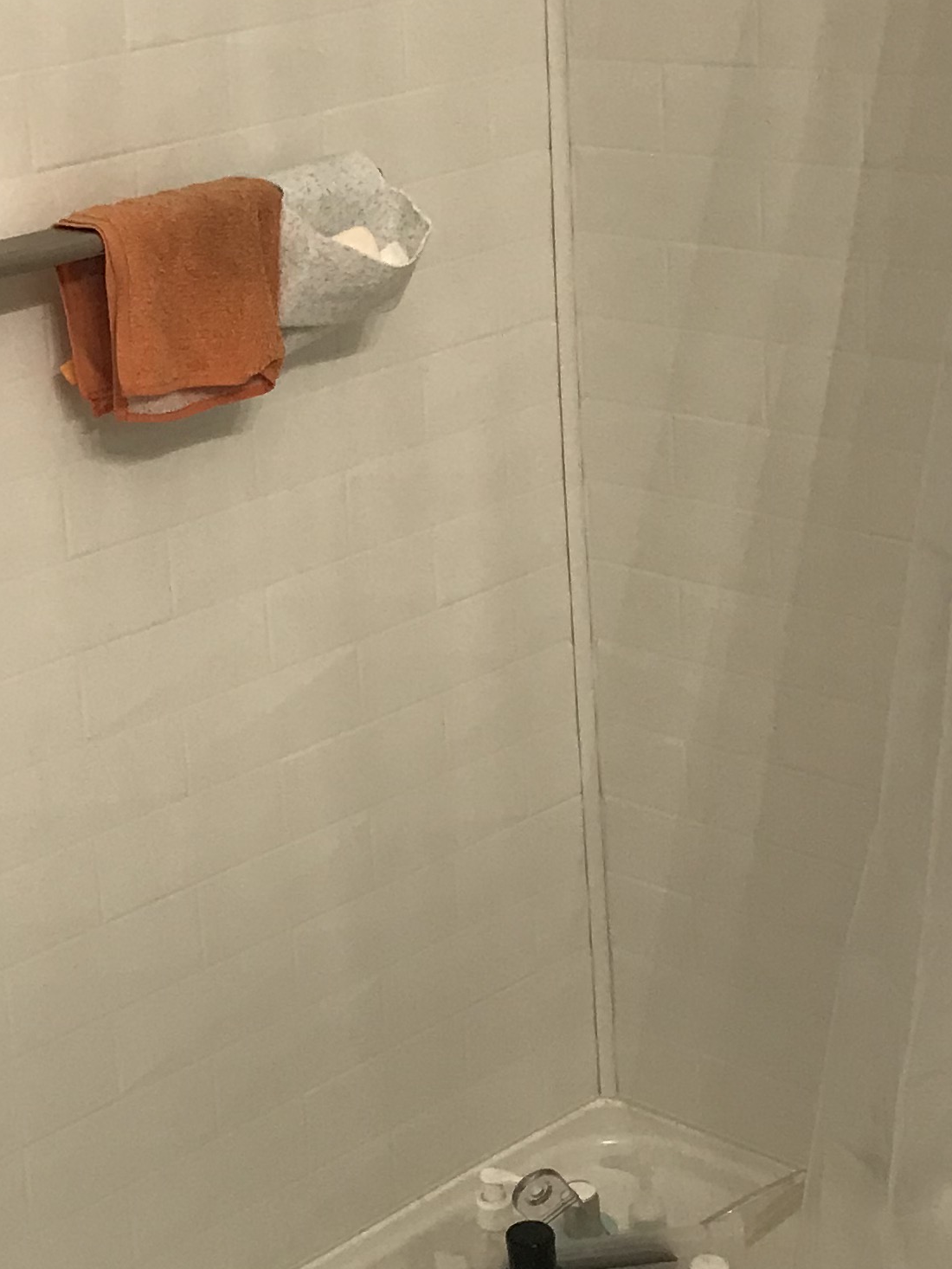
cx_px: 210
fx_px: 2823
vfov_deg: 25.2
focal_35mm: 77
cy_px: 445
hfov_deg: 19.0
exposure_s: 1/24
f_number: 1.8
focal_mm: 3.99
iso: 40
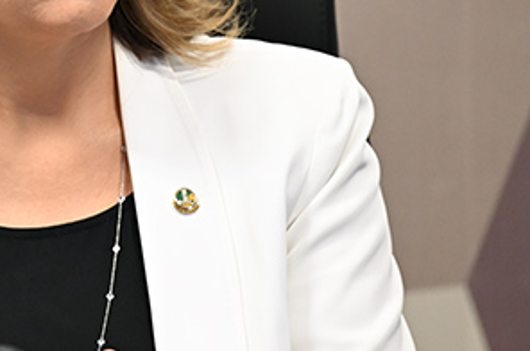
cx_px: -100
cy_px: 73
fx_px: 8535
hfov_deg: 3.6
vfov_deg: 2.4
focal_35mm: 581
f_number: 2.8
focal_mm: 200
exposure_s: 1/125
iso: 1250
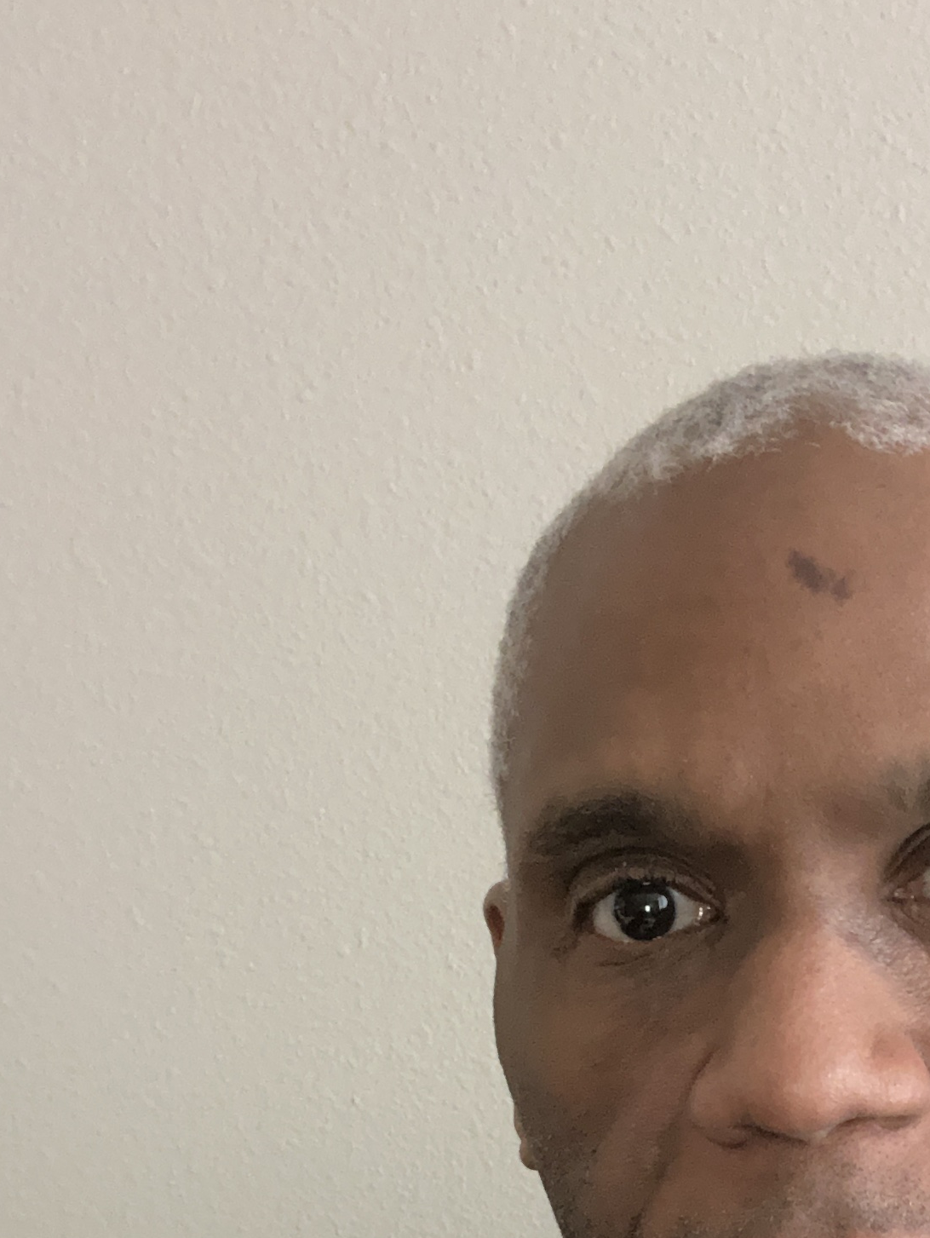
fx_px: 2433
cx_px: 767
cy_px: 1240
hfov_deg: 21.3
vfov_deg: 27.0
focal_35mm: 68
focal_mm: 2.87
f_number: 2.2
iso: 100
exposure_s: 1/16
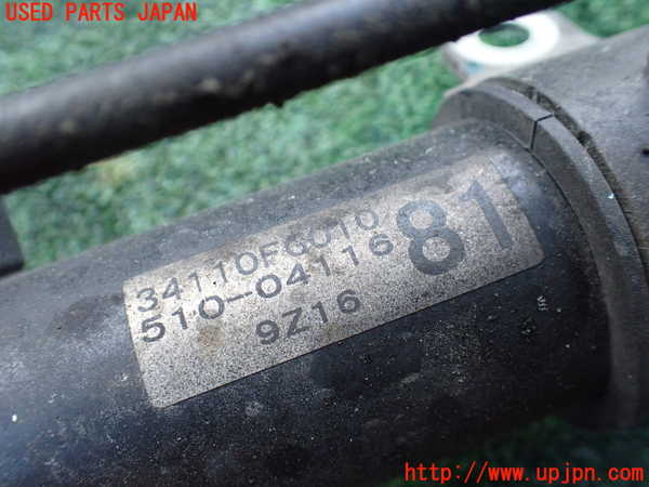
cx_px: 324
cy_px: 244
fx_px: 562
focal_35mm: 30
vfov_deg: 46.8
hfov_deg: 60.0
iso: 640
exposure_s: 1/125
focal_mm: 5.4
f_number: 2.3
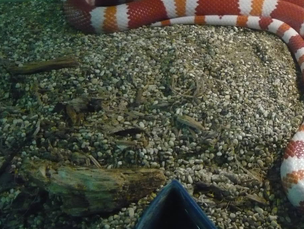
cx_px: 248
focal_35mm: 58
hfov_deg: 32.2
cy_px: 63
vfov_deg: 25.0
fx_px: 509
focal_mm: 5.5
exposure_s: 1/50
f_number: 2.8
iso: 800
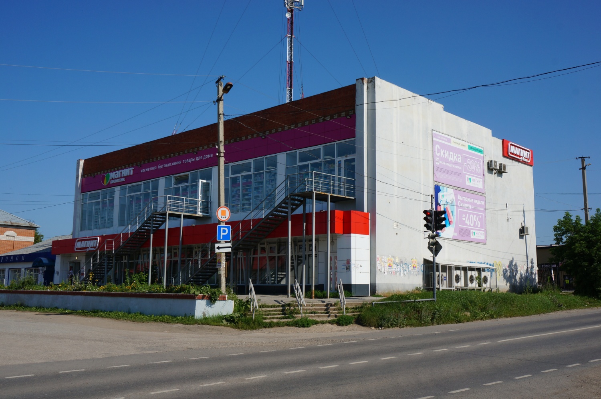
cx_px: 300
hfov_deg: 51.3
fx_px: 625
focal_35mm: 38
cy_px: 200
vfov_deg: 35.4
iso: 100
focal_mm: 25
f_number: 13
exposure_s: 1/200
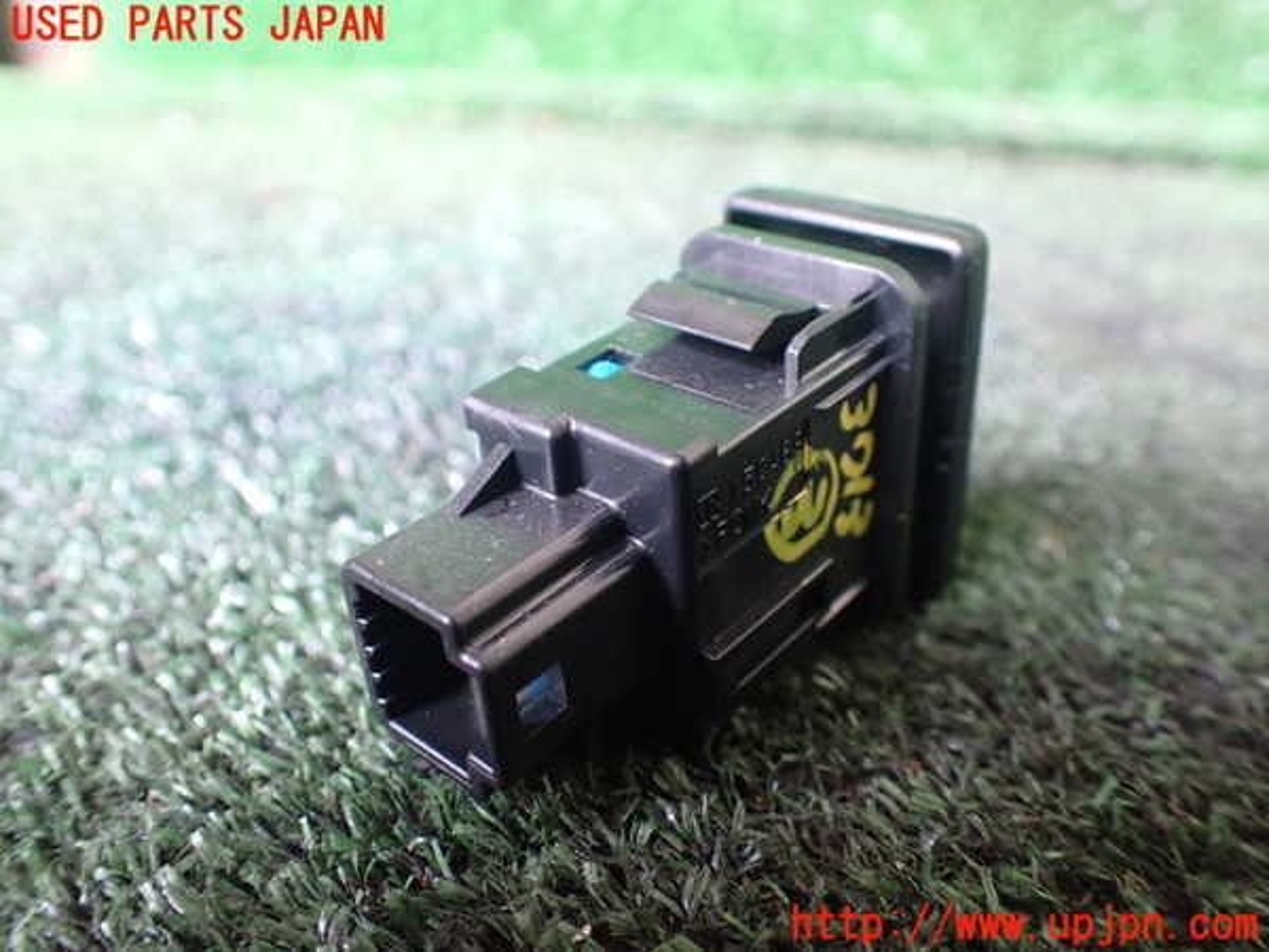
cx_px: 634
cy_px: 476
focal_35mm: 30
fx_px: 1100
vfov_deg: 46.8
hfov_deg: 60.0
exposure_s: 1/40
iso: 800
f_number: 2.3
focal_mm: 5.4
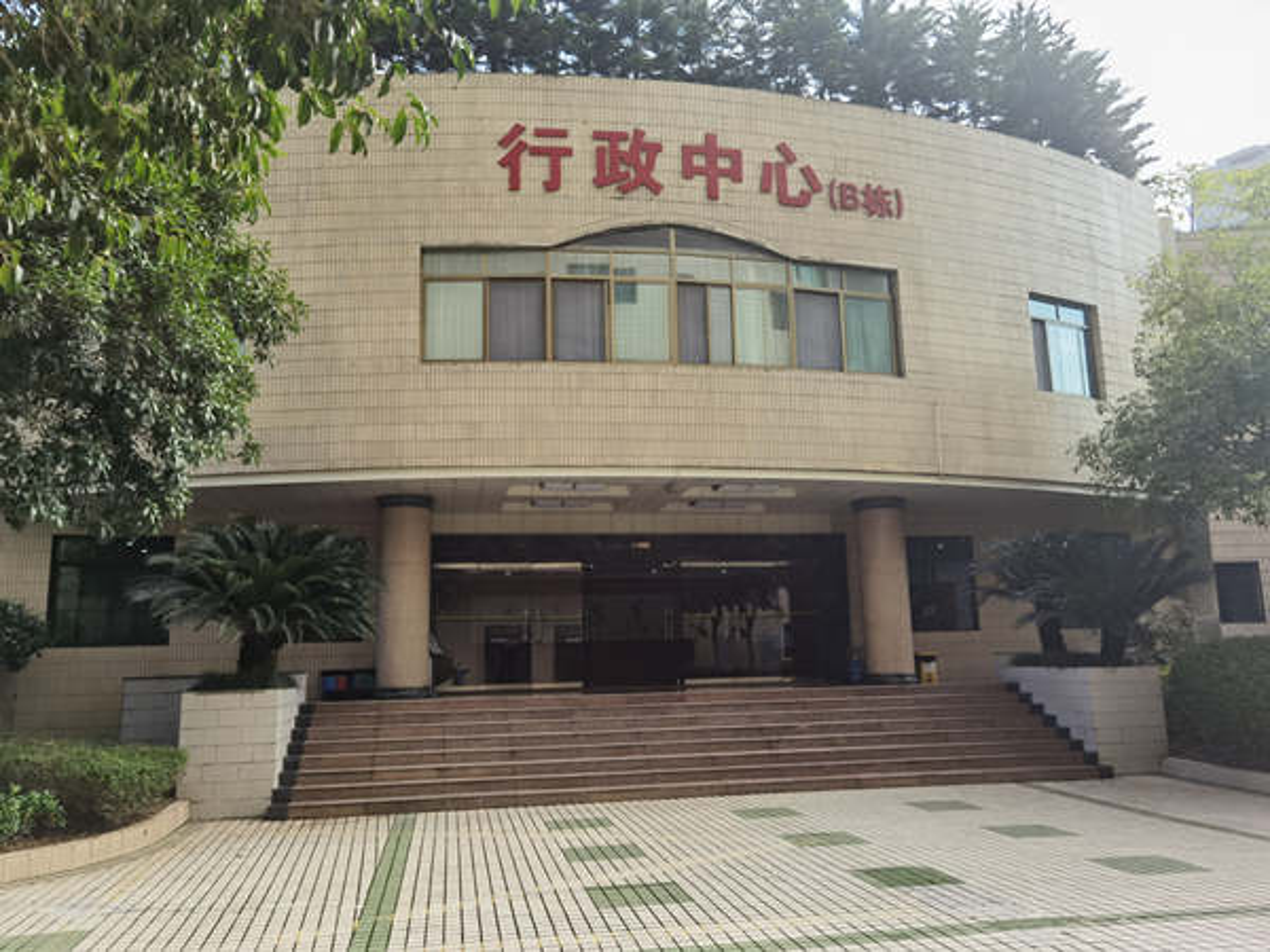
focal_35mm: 27
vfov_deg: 51.4
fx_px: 991
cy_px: 476
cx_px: 635
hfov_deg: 65.3
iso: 50
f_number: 1.9
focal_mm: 6.71
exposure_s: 1/1531
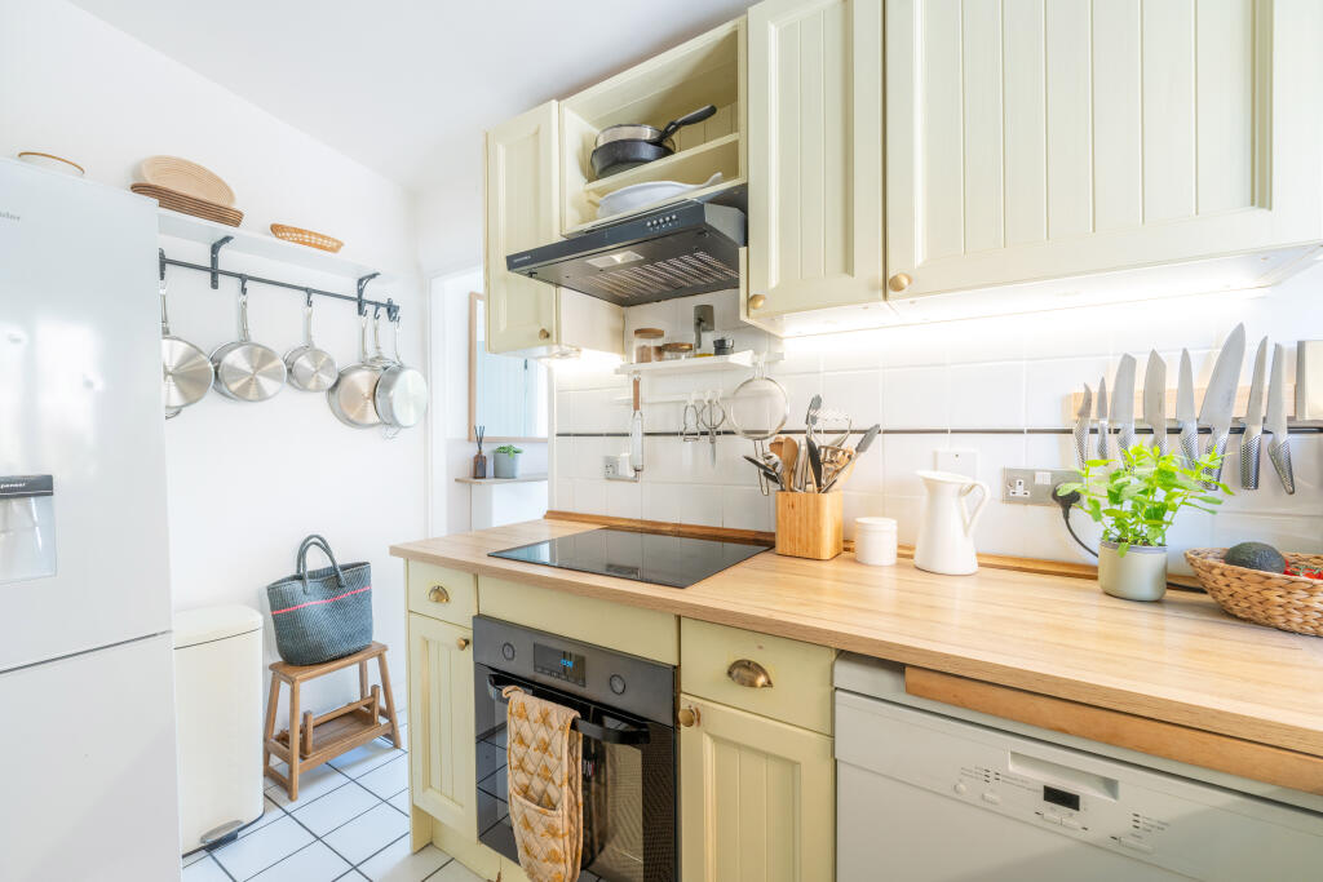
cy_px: 441
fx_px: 515
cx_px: 662
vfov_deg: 81.2
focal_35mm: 14
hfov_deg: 104.2
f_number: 9
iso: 320
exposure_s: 1/5
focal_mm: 14
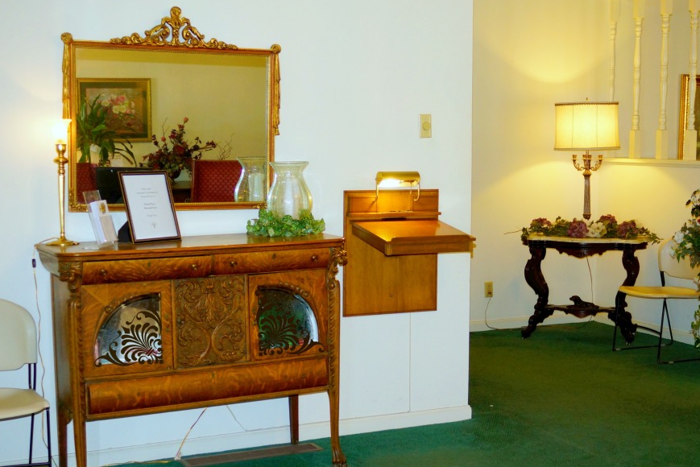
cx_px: 393
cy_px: 243
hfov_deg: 37.5
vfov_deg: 25.5
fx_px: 1031
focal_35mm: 53
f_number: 4
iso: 400
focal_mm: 30
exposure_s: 1/60
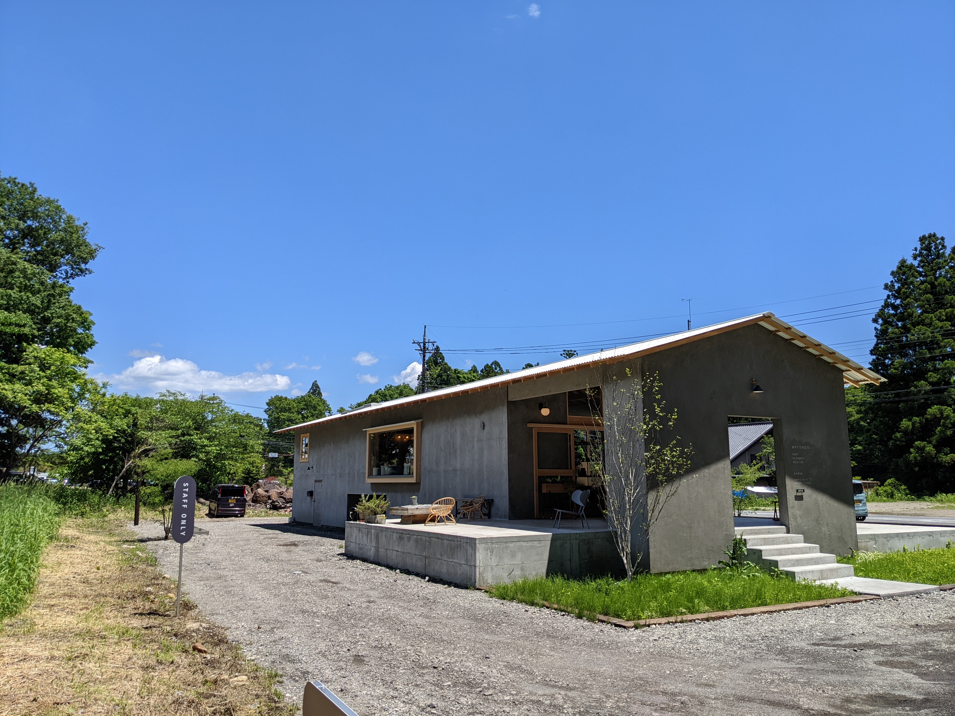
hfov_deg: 65.3
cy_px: 358
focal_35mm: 27
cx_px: 478
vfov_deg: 51.4
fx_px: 745
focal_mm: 4.38
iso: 56
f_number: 1.73
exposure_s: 1/3906
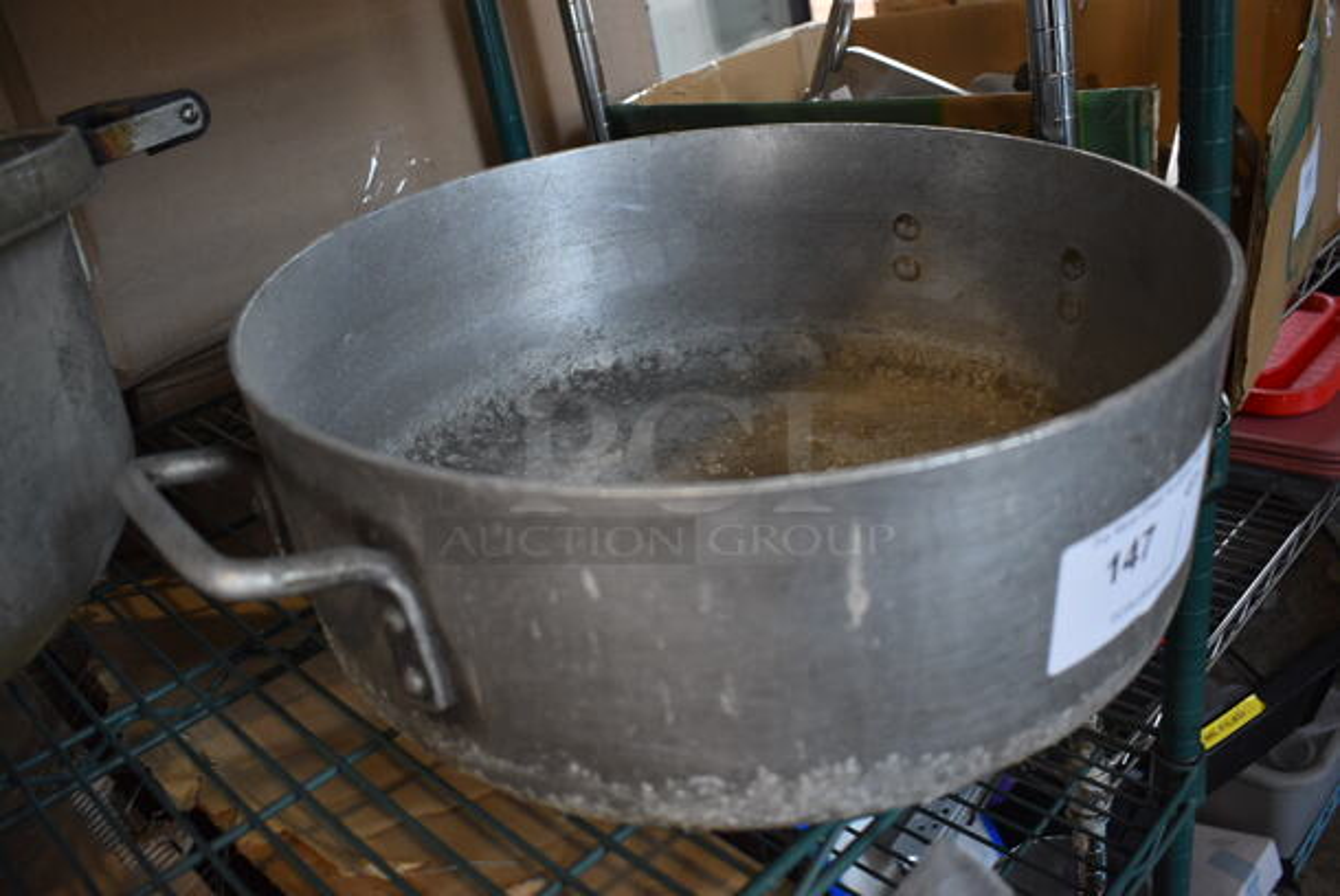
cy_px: 448
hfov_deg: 61.9
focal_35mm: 30
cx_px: 670
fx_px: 1118
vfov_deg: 43.7
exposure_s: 1/200
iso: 800
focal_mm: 20
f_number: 3.5
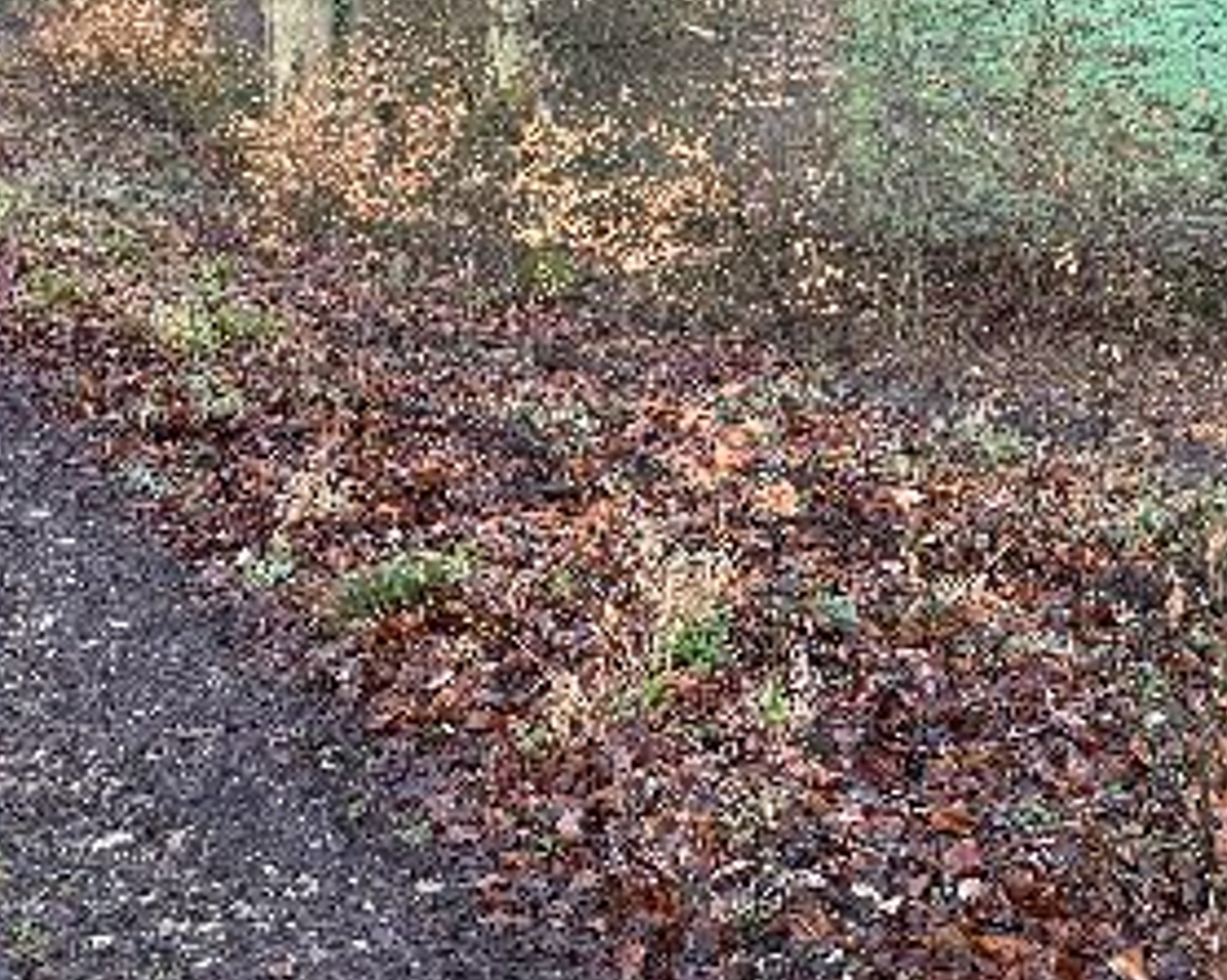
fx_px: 2141
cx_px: 636
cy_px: 188
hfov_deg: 32.0
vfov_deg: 25.3
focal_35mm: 59
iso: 100
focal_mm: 6.86
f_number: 1.78
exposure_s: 1/164
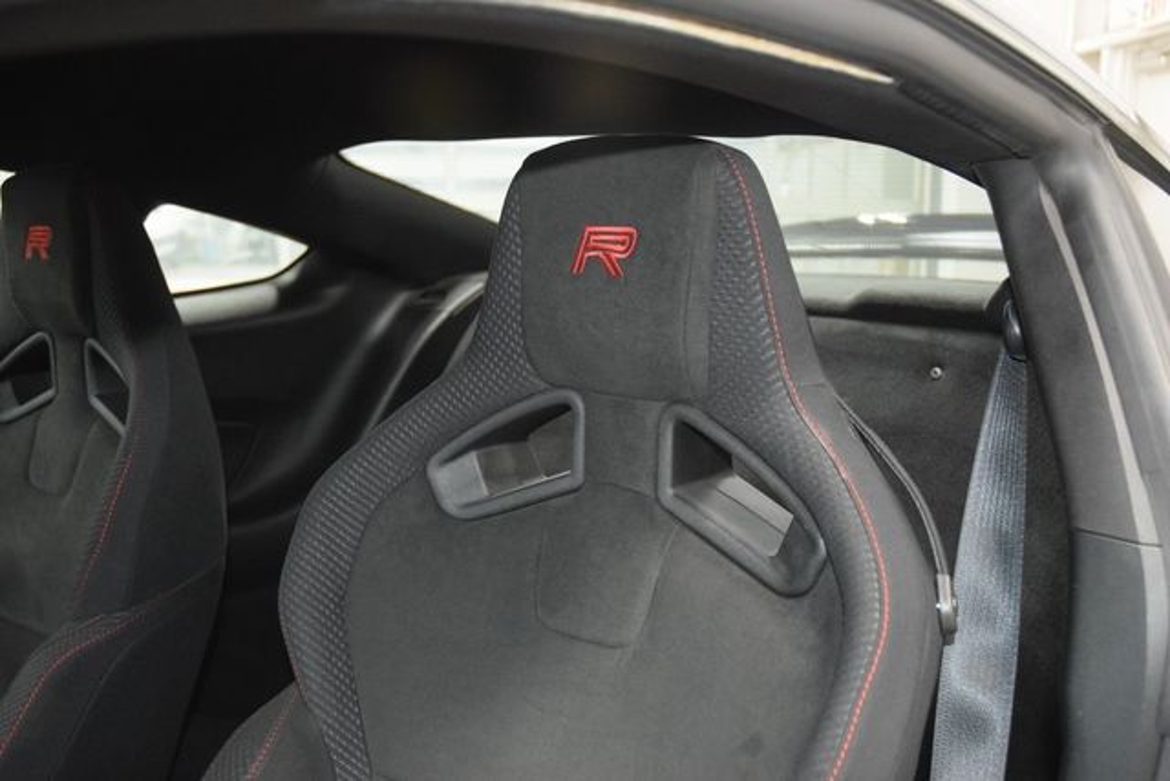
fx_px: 1219
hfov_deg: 51.3
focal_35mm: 38
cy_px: 390
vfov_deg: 35.5
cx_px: 585
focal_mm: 25
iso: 3200
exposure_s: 1/50
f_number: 3.8
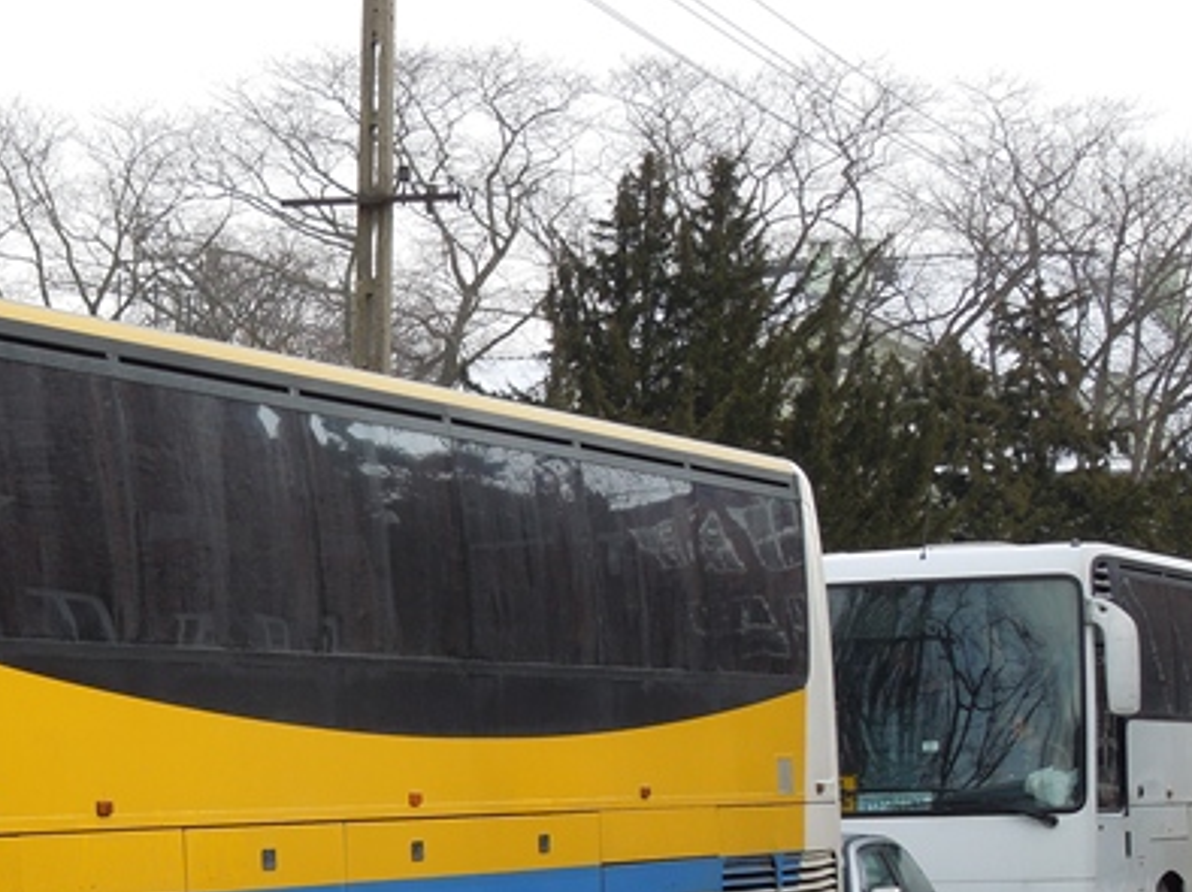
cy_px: 801
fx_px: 4267
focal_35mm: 124
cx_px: 64
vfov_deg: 11.9
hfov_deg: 15.7
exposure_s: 1/160
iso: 100
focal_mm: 11
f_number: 4.3
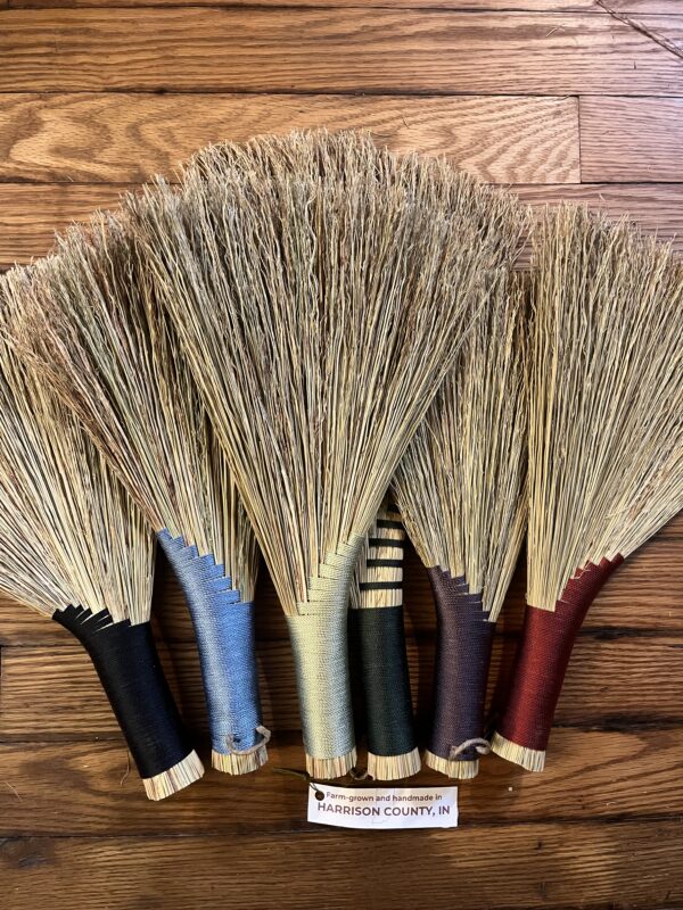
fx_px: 684
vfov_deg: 67.3
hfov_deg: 53.1
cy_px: 455
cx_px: 342
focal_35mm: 26
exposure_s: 1/30
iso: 500
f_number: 1.6
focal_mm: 5.1
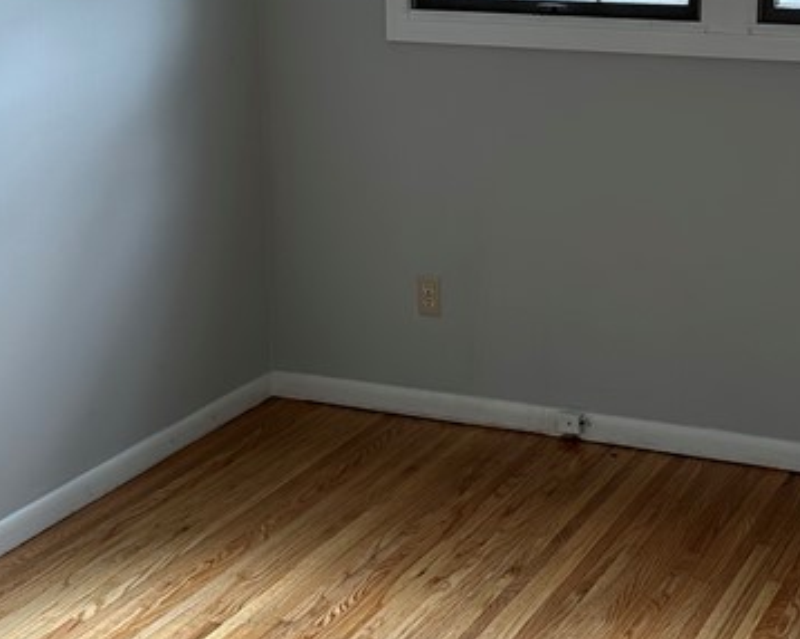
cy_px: 217
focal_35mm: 67
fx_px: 1585
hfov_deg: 28.1
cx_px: 545
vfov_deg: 22.7
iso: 80
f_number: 1.78
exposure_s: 1/160
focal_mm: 6.86
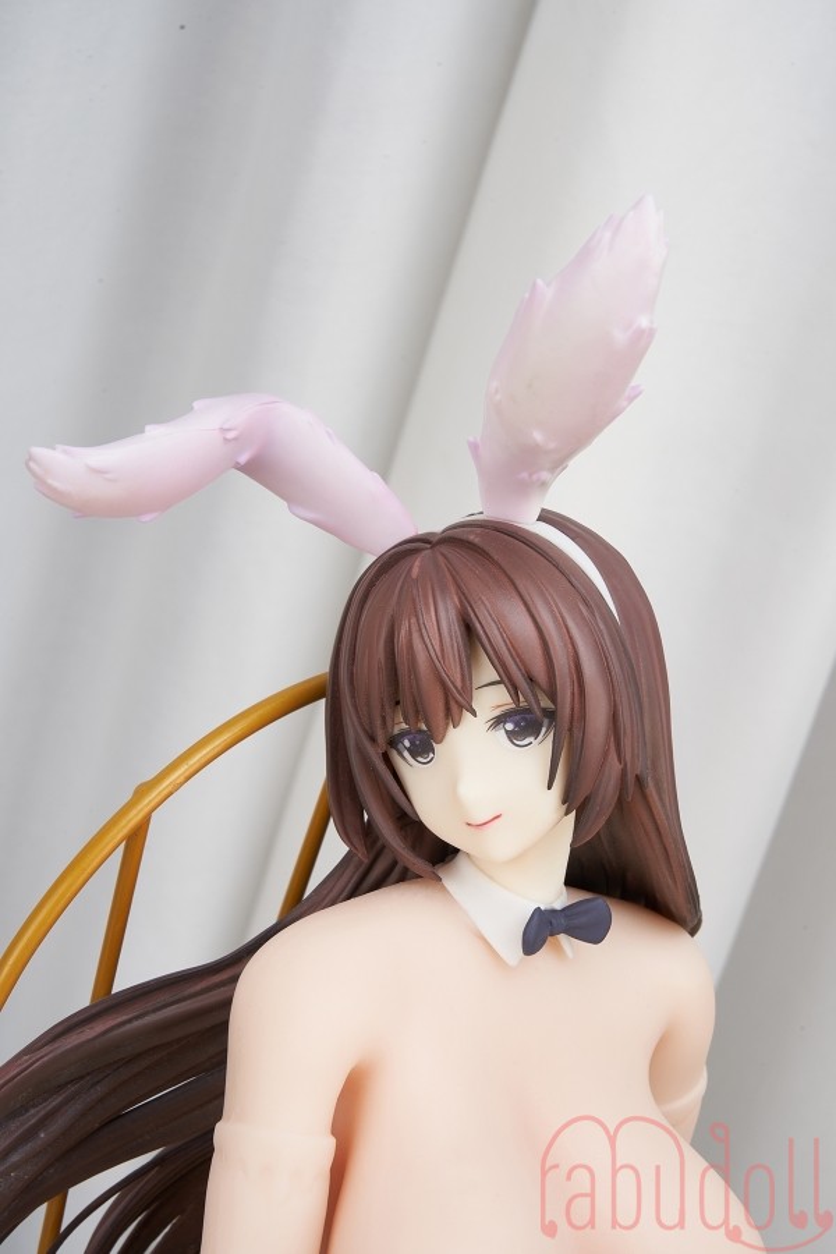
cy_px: 627
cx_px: 418
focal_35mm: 93
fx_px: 3239
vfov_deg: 21.9
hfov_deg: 14.7
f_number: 20
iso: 200
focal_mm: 93
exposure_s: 1/125
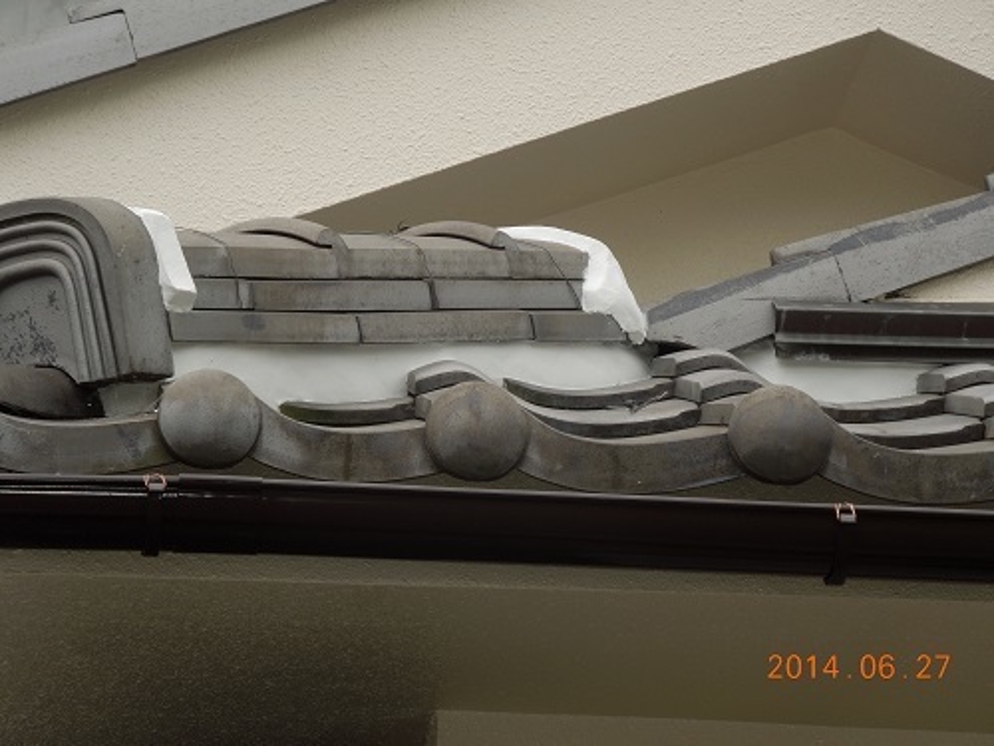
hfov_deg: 10.4
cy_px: 373
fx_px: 5485
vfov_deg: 7.8
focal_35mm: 191
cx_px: 497
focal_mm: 34.4
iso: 100
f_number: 5
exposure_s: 1/320
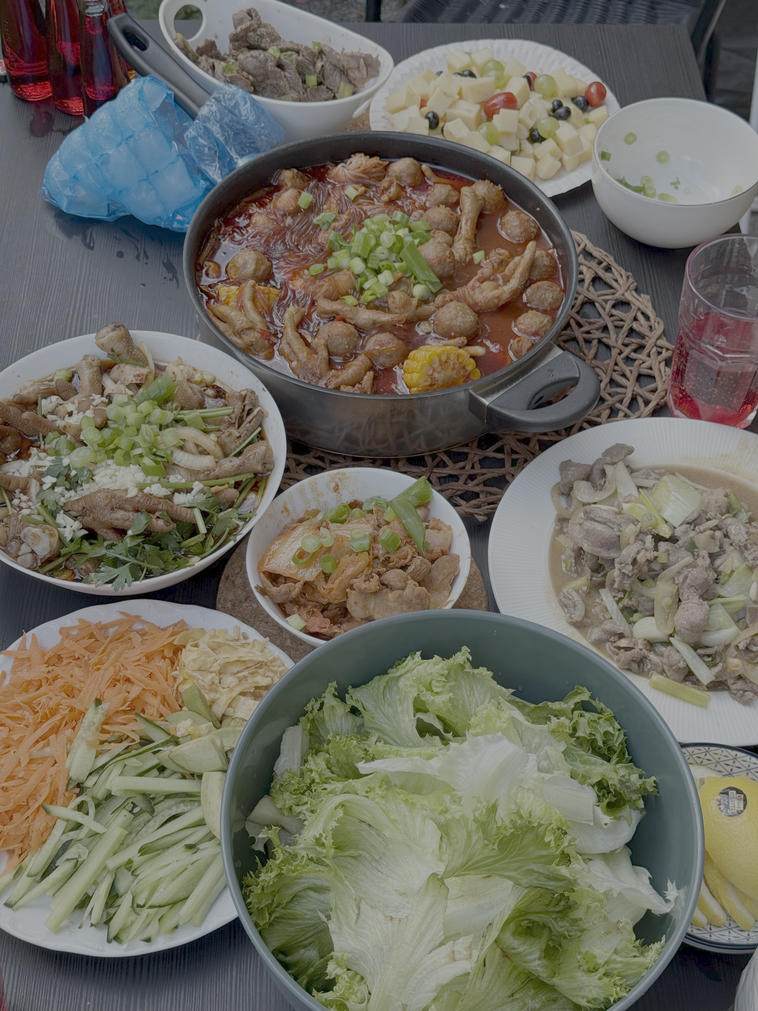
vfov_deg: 39.7
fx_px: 1401
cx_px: 379
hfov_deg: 30.3
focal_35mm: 48
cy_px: 506
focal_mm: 6.76
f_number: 1.78
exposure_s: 1/234
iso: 64
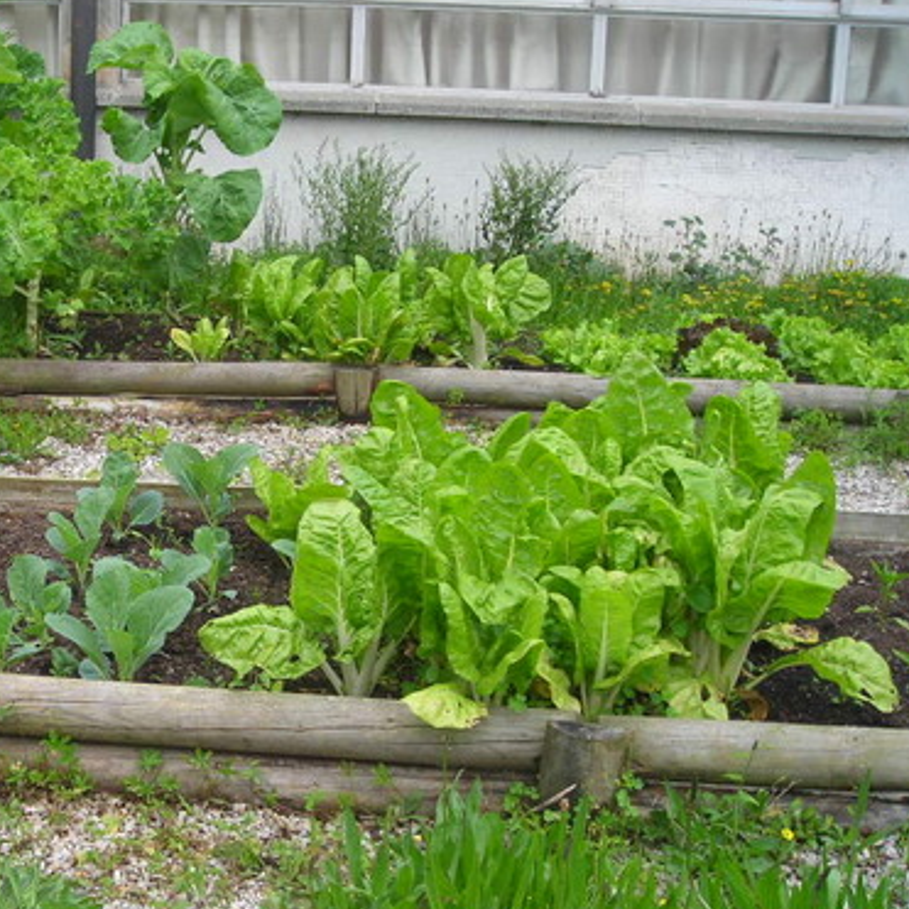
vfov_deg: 29.5
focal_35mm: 58
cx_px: 162
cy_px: 515
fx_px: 1723
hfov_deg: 28.8
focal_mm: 6.3
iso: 50
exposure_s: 1/60
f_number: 3.2
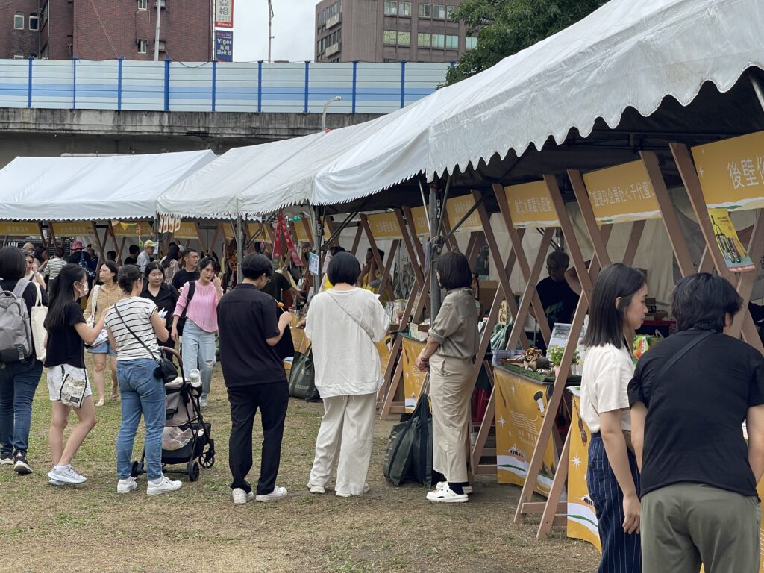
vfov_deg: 22.9
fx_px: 1413
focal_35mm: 64
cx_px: 382
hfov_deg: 30.3
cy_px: 286
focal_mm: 7.5
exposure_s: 1/608
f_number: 2.2
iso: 20
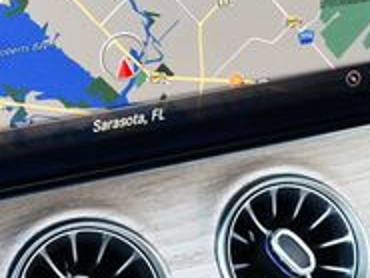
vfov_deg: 12.3
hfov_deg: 16.4
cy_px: 192
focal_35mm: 120
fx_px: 1283
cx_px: 192
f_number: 3.5
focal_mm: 18
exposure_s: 1/250
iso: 560
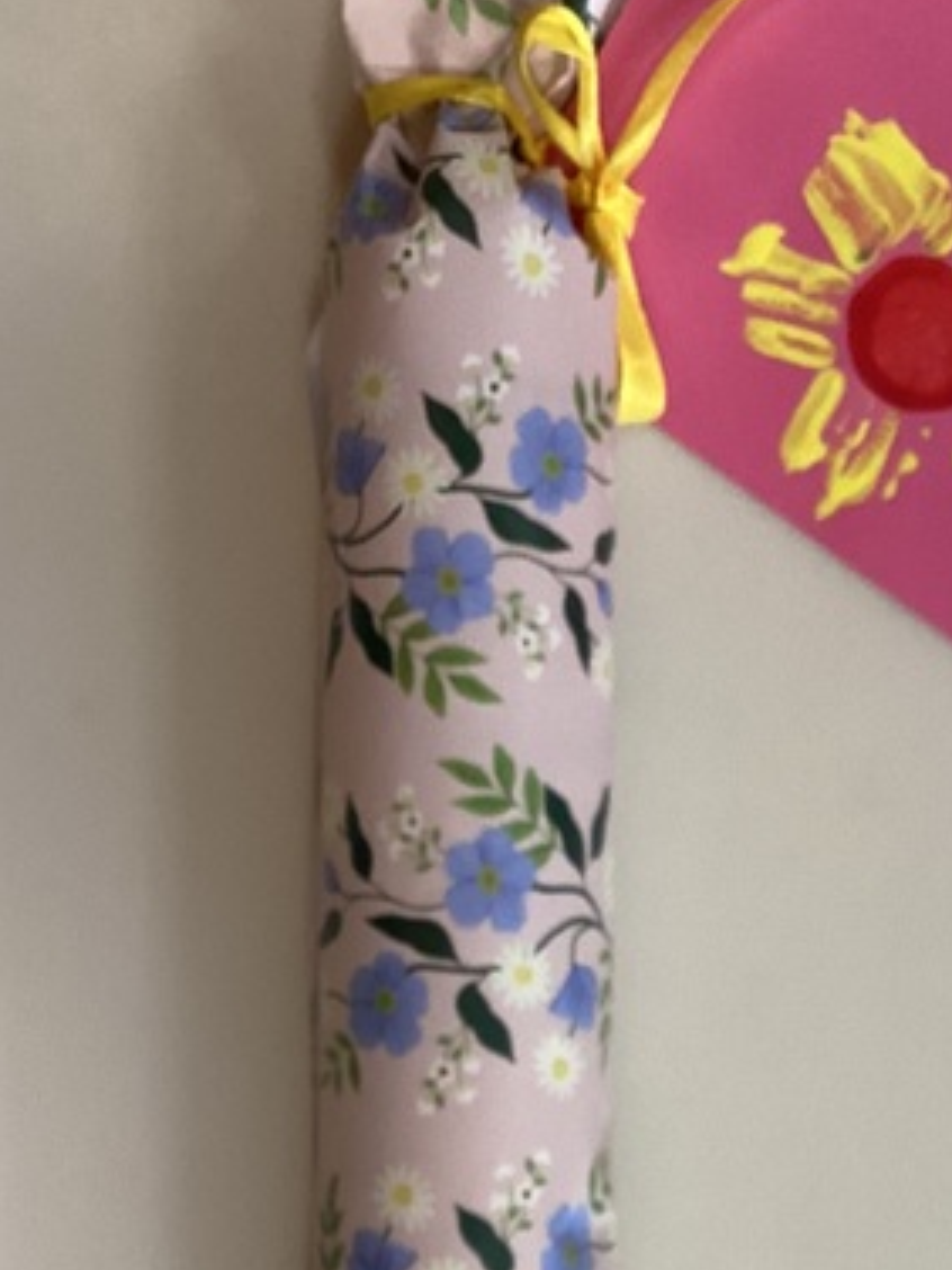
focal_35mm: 66
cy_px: 949
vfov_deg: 29.0
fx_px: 2420
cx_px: 847
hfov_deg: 21.8
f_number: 2.4
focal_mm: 3.3
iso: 80
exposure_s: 1/50
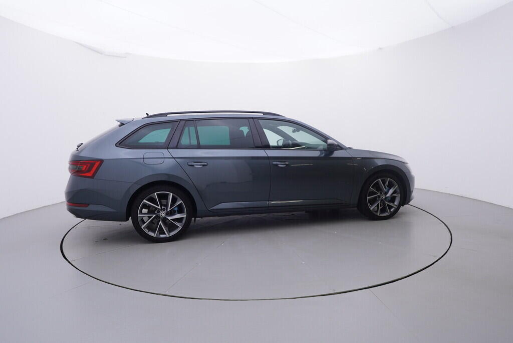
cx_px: 256
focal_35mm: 22
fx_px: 321
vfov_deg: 56.2
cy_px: 172
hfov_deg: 77.3
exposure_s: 1/80
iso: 200
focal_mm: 15
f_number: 5
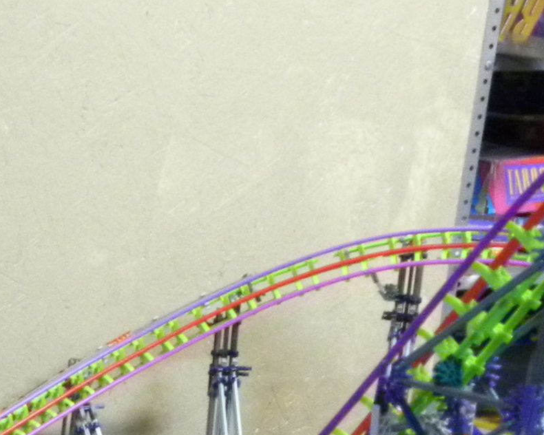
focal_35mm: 133
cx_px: -224
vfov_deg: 11.1
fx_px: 2141
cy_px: 682
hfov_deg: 13.8
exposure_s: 1/13.8
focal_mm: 5.9
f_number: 2.8
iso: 400
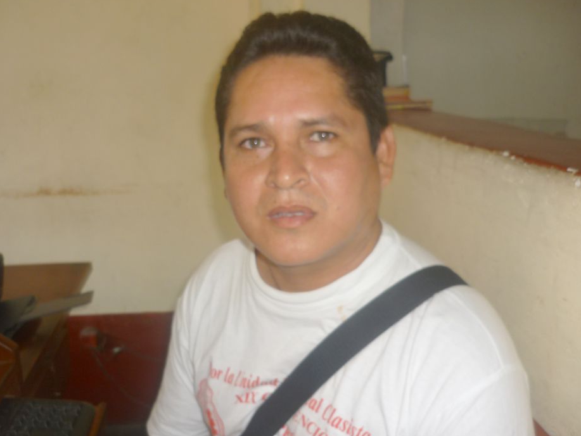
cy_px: 230
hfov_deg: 51.3
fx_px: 604
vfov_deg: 39.7
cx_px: 275
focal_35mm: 36
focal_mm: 5.5
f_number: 2.8
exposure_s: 1/30
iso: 100
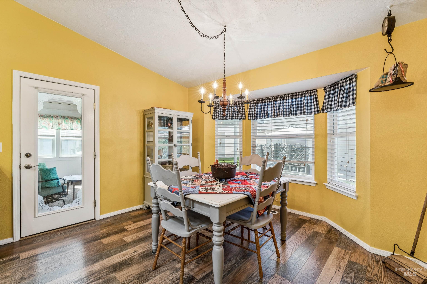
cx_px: 214
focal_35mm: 16
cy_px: 142
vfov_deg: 73.4
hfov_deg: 96.4
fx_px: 191
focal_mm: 16.1
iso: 400
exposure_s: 1/8
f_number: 13
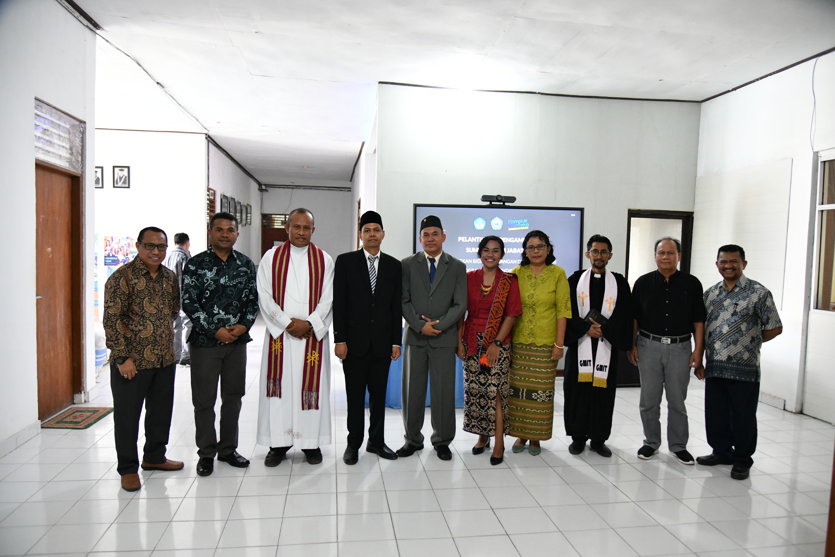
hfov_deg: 73.7
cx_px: 418
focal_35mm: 24
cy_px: 278
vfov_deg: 53.1
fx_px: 557
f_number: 4
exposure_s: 1/100
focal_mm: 24
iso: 5000
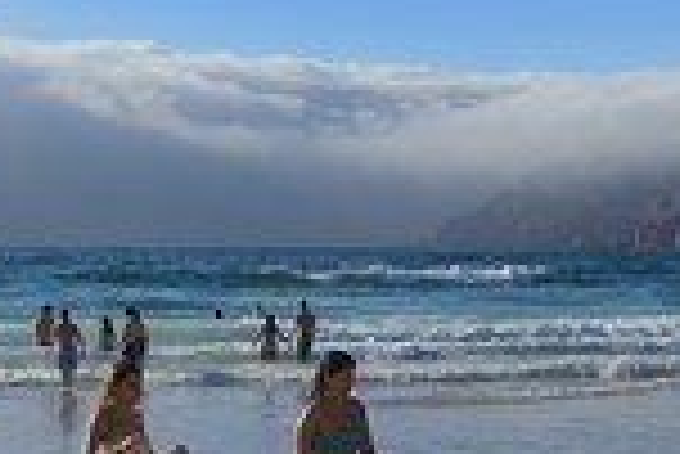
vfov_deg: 15.8
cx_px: 666
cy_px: 382
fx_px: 1626
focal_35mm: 86
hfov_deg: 22.8
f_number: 14
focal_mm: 31
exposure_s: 1/320
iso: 200
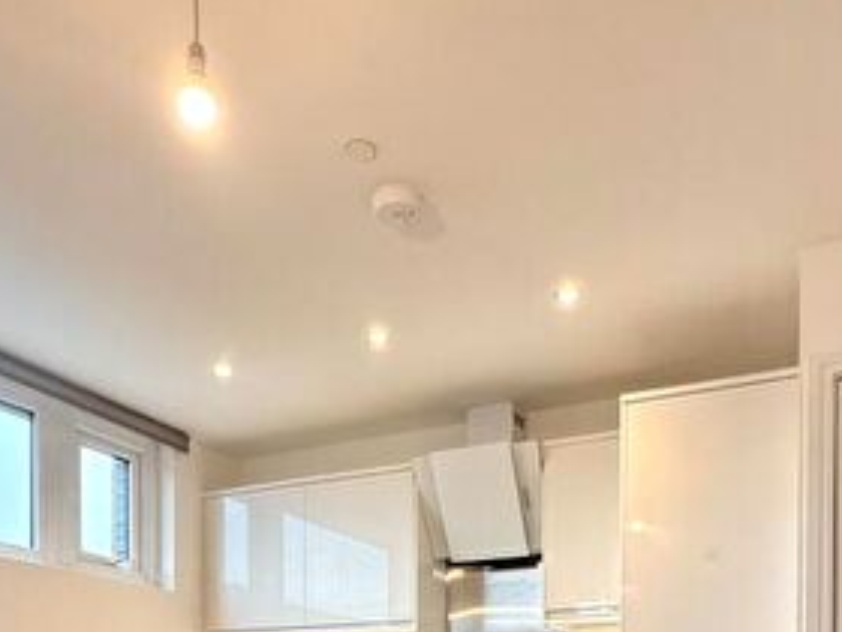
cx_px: 442
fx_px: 851
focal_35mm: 35
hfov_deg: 52.6
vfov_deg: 34.0
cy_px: 733
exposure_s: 1/100
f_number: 2.2
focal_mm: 2.22
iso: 320
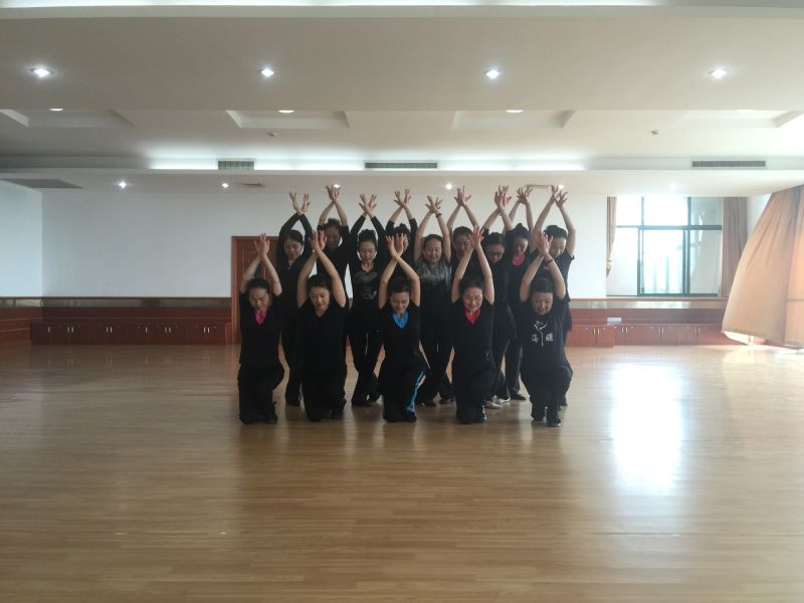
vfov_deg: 48.2
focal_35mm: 29
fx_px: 674
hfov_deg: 61.7
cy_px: 302
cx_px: 402
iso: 32
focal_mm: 4.15
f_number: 2.2
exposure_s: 1/40
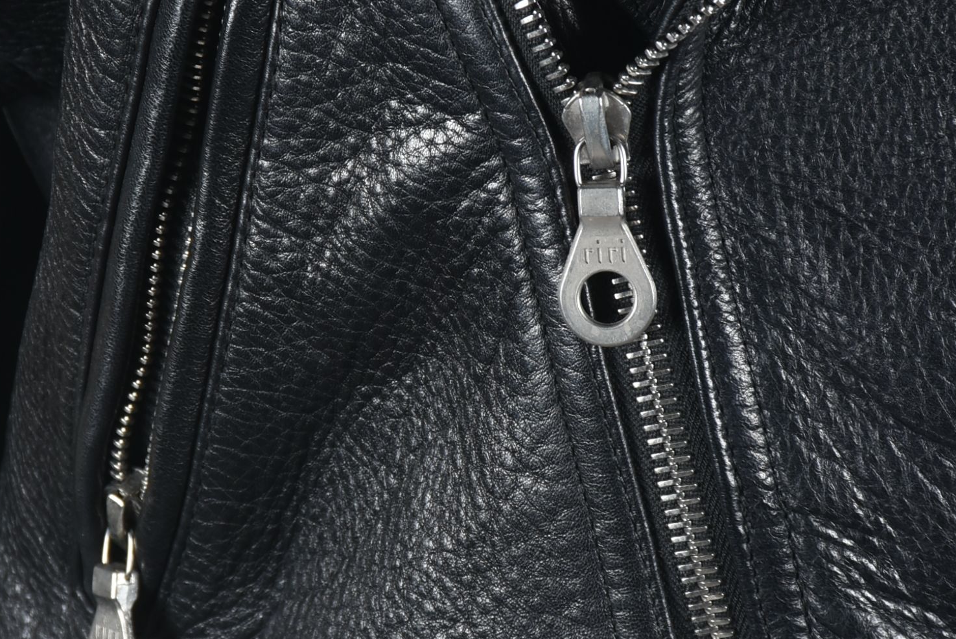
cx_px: 286
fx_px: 11321
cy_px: 326
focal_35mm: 426
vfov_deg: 3.2
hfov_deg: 4.8
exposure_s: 1/125
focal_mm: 140
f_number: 10
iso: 200
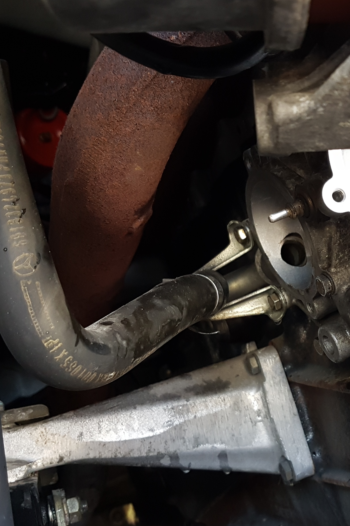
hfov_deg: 28.2
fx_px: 671
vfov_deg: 42.7
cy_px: 291
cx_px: 310
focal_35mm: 46
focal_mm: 4.2
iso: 200
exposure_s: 1/100
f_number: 1.7
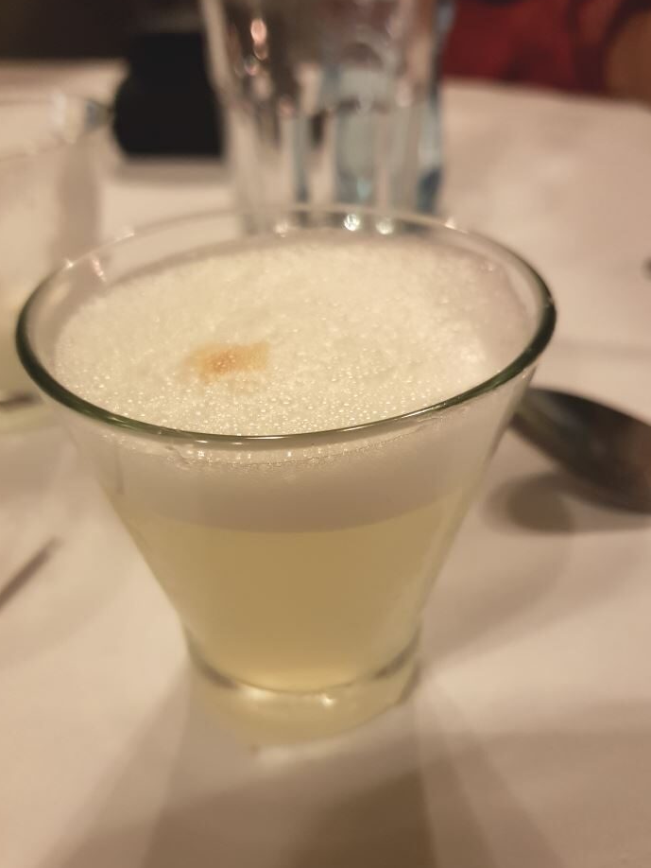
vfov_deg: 61.5
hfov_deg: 48.2
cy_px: 472
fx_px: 727
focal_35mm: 29
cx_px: 311
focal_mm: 4.2
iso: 250
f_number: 1.7
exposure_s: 1/10
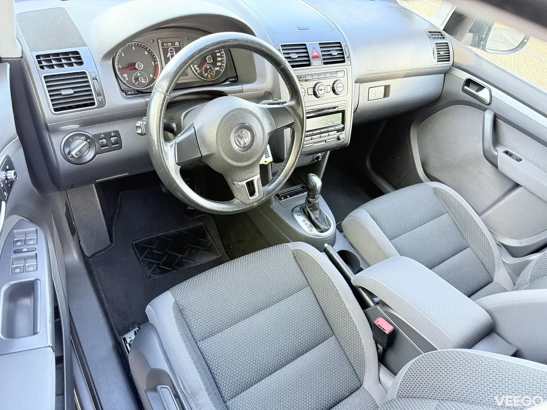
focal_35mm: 24
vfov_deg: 56.8
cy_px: 205
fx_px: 379
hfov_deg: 71.6
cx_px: 274
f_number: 1.78
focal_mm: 6.76
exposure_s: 1/60
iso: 250
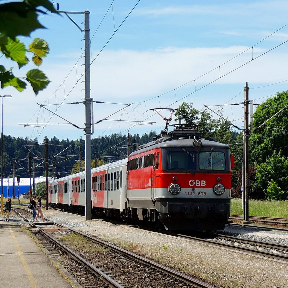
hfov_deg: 14.6
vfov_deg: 14.7
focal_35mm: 119
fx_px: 1120
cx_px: 167
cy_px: 145
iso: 100
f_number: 4.1
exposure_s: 1/640
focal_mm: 17.8
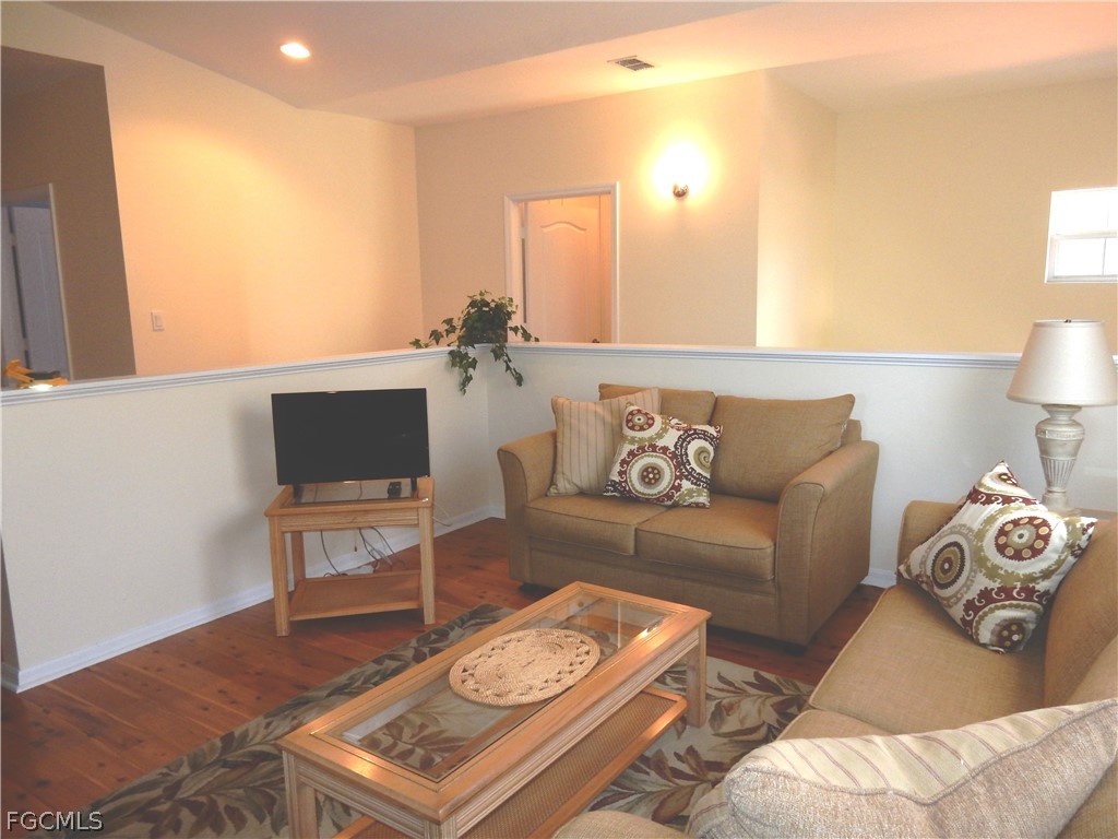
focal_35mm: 25
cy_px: 420
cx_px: 559
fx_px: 807
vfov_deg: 54.9
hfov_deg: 69.4
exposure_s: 1/30
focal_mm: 4.5
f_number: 3.7
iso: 180
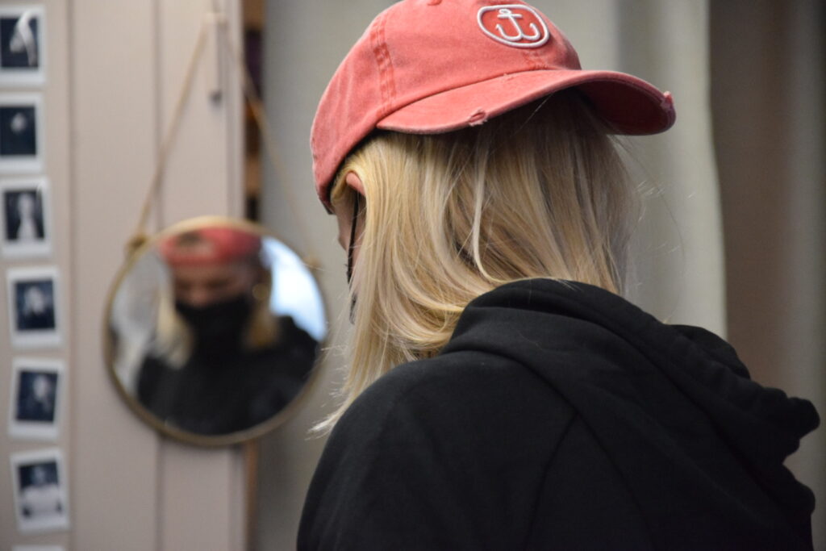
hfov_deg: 13.0
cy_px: 276
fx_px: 3614
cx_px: 413
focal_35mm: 158
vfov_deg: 8.7
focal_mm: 105
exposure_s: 1/160
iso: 3200
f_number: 5.6
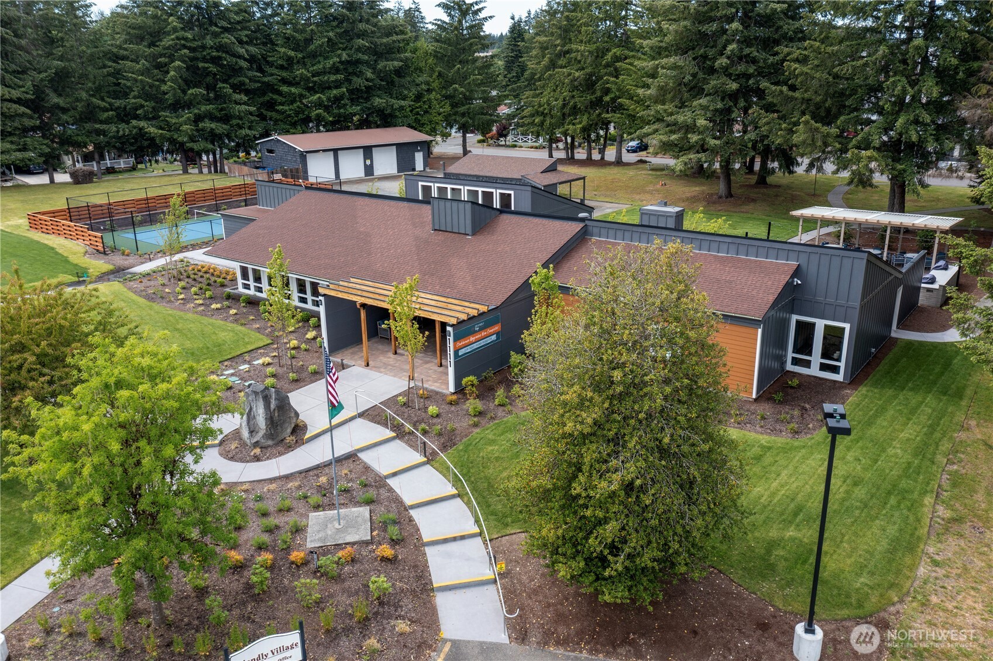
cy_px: 330
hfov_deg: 65.5
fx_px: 772
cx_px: 496
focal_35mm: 28
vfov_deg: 46.4
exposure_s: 1/240
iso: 100
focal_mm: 10.26
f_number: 5
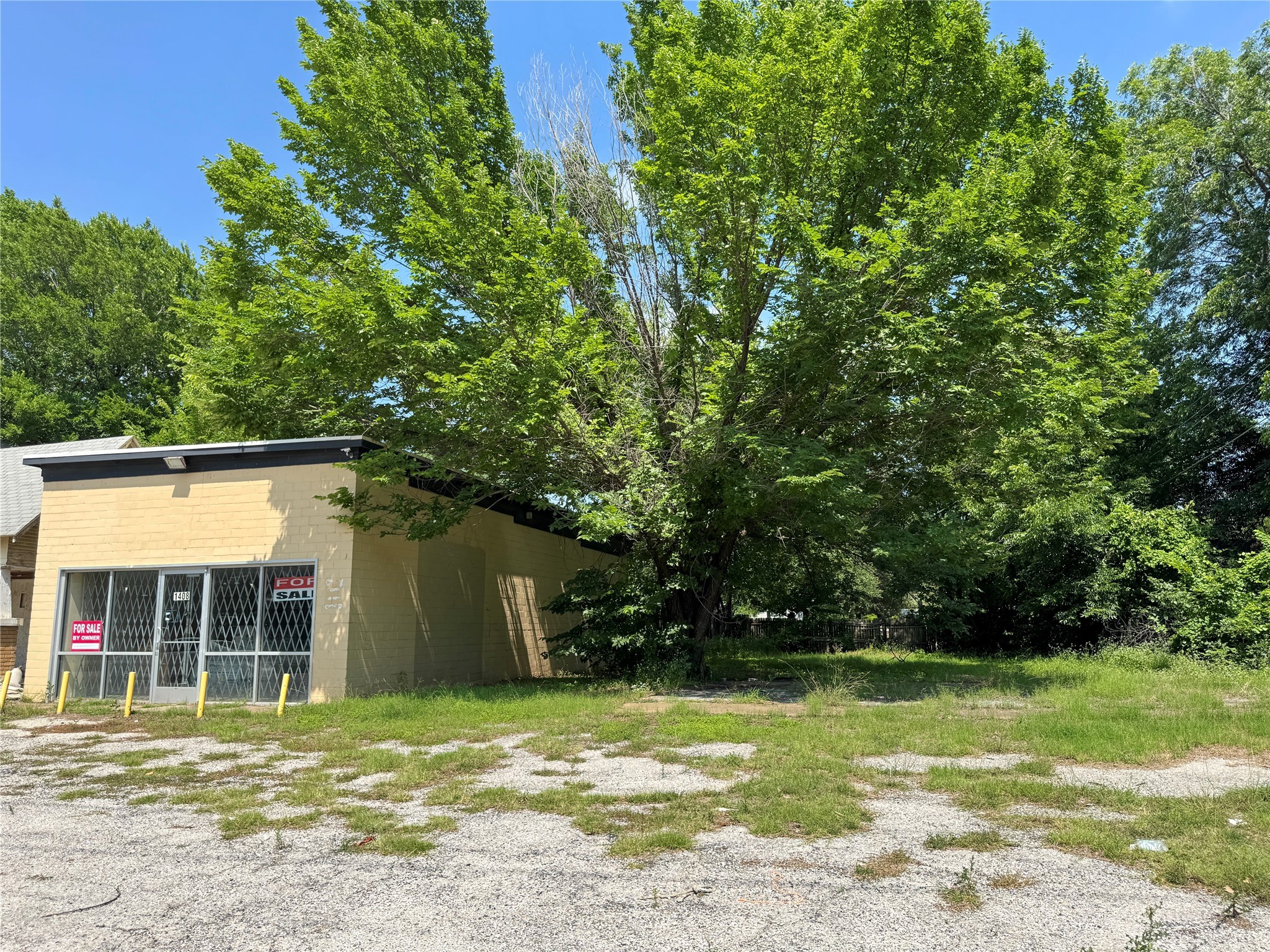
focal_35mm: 24
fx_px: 881
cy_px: 476
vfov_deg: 56.8
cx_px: 635
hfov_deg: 71.6
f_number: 1.78
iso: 80
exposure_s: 1/1059
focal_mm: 6.76
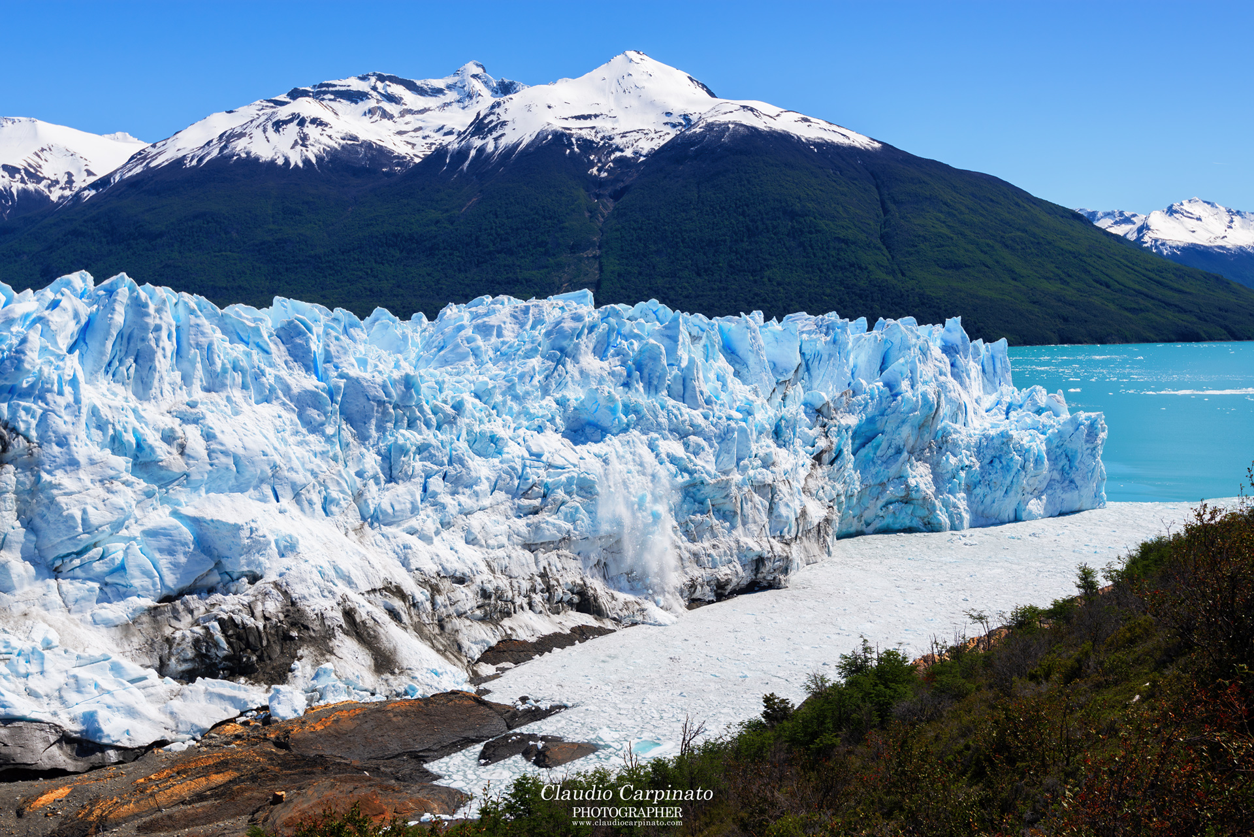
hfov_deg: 58.7
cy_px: 418
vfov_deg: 41.1
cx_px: 627
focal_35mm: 32
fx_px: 1115
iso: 100
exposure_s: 1/500
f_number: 8
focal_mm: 32
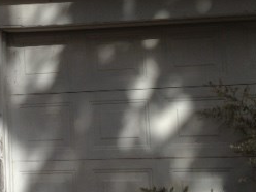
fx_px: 629
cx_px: 20
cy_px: 76
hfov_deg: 22.4
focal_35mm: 85
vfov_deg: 17.3
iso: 50
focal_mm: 4.12
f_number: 2.4
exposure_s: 1/3012
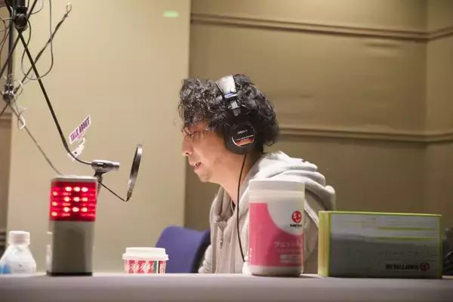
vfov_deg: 19.5
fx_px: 881
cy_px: 151
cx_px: 226
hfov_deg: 28.8
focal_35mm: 70
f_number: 3.5
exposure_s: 1/80
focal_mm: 70
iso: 3200
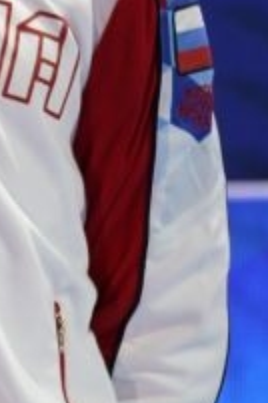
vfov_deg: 1.7
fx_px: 13365
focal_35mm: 1197
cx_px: -170
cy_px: 269
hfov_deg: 1.1
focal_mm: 200
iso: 320
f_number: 2.8
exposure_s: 1/250
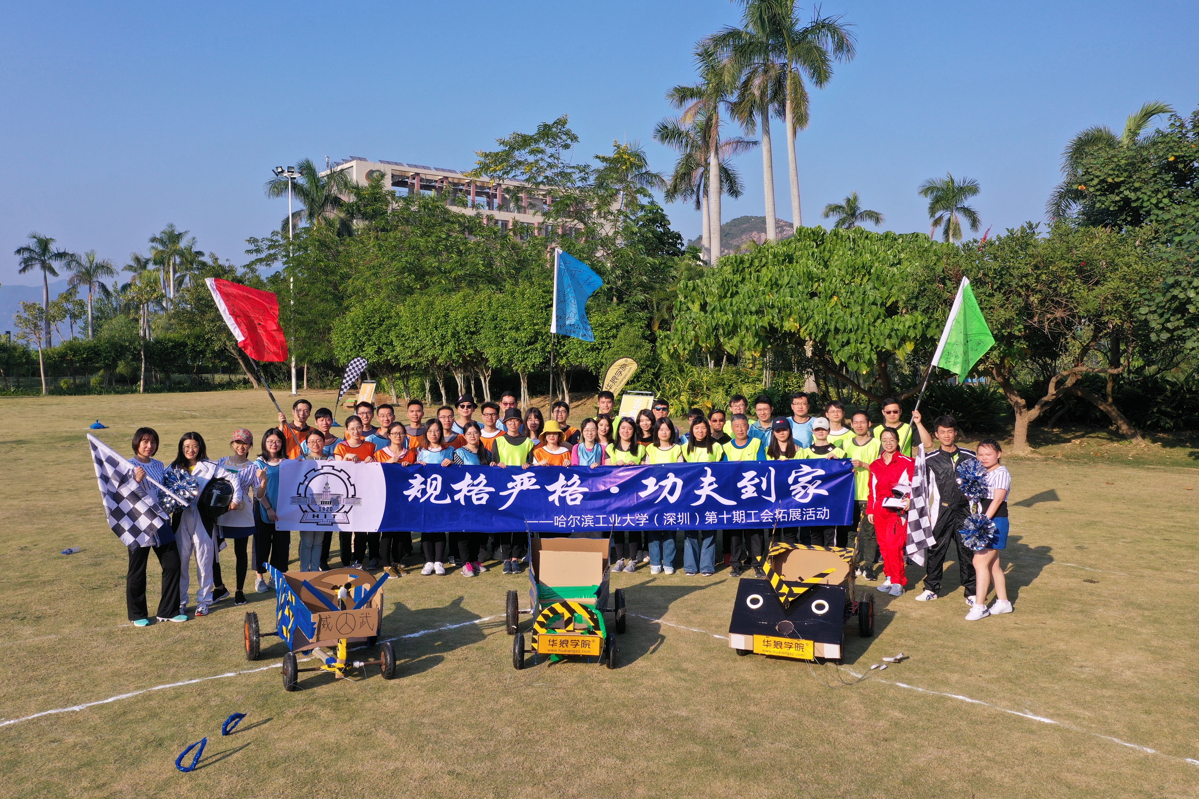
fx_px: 966
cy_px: 400
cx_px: 580
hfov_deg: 63.6
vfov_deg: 45.0
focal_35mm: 29
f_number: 5.6
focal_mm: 10.26
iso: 100
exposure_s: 1/400
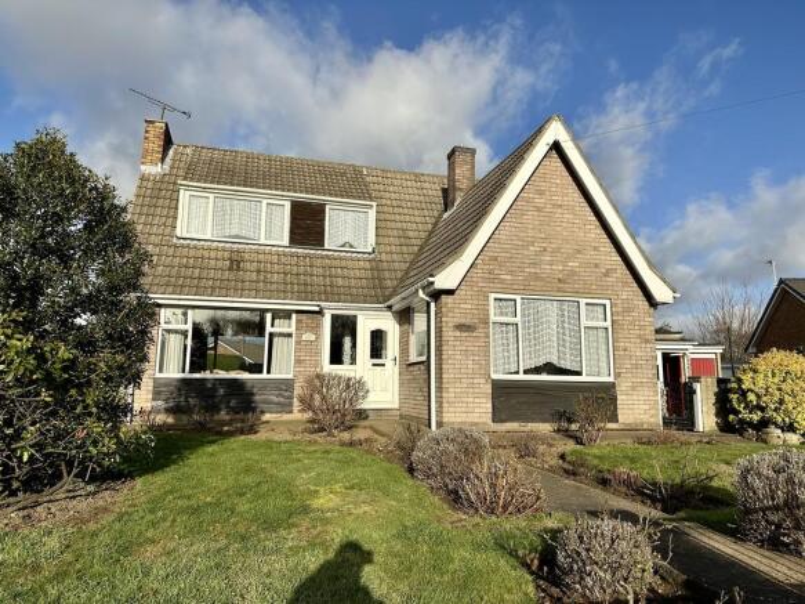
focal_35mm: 24
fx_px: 558
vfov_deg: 56.8
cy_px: 302
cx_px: 402
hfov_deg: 71.6
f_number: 1.78
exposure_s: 1/7576
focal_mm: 6.86
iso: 80
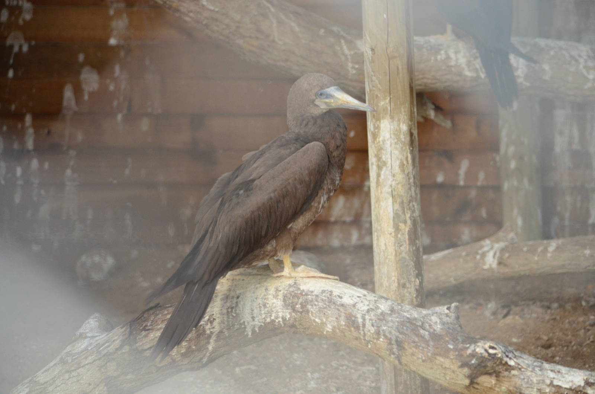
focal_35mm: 147
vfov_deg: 9.3
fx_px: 2425
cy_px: 197
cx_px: 298
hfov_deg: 14.0
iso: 1000
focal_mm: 98
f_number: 5.6
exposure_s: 1/60
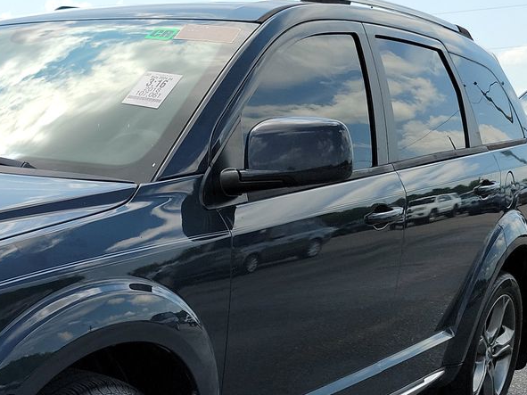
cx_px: -41
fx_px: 989
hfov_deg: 27.5
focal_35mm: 65
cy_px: 359
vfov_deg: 22.0
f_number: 1.8
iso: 50
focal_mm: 6.7
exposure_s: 1/589
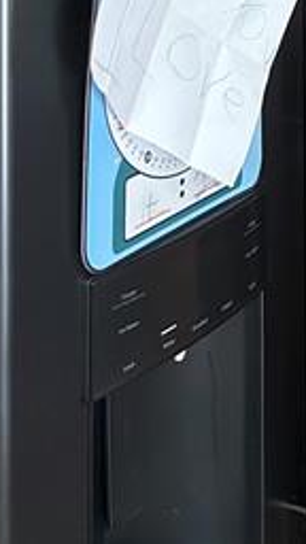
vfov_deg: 21.5
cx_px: 413
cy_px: -244
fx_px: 1226
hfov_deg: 13.6
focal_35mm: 85
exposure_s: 1/60
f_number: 1.5
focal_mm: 5.7
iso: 400
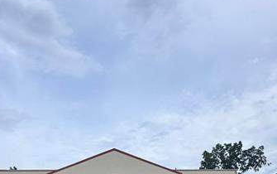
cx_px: 112
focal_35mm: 34
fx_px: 257
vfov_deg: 29.8
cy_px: 227
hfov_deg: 56.3
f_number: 2.2
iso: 50
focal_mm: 2.22
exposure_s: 1/2494
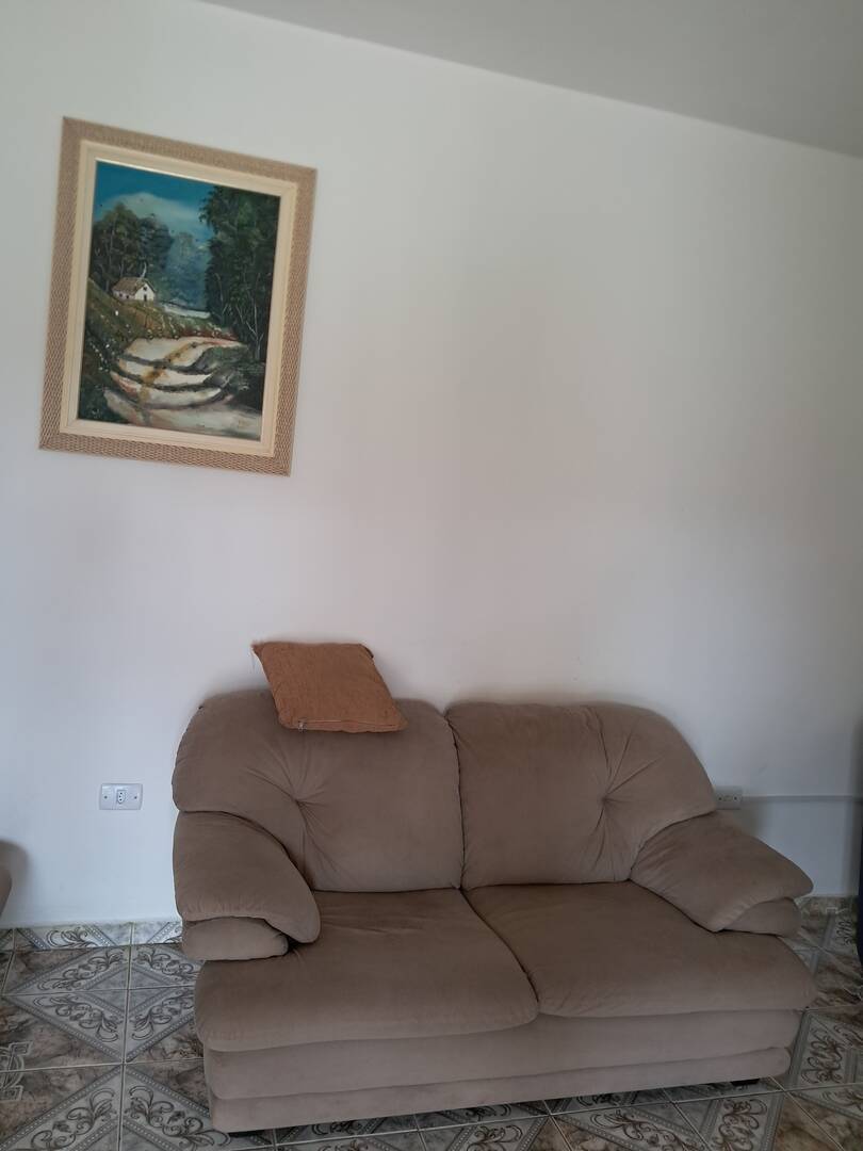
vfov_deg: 65.3
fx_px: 898
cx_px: 432
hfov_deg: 51.4
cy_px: 576
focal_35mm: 27
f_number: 1.8
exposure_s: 1/60
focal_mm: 4
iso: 250
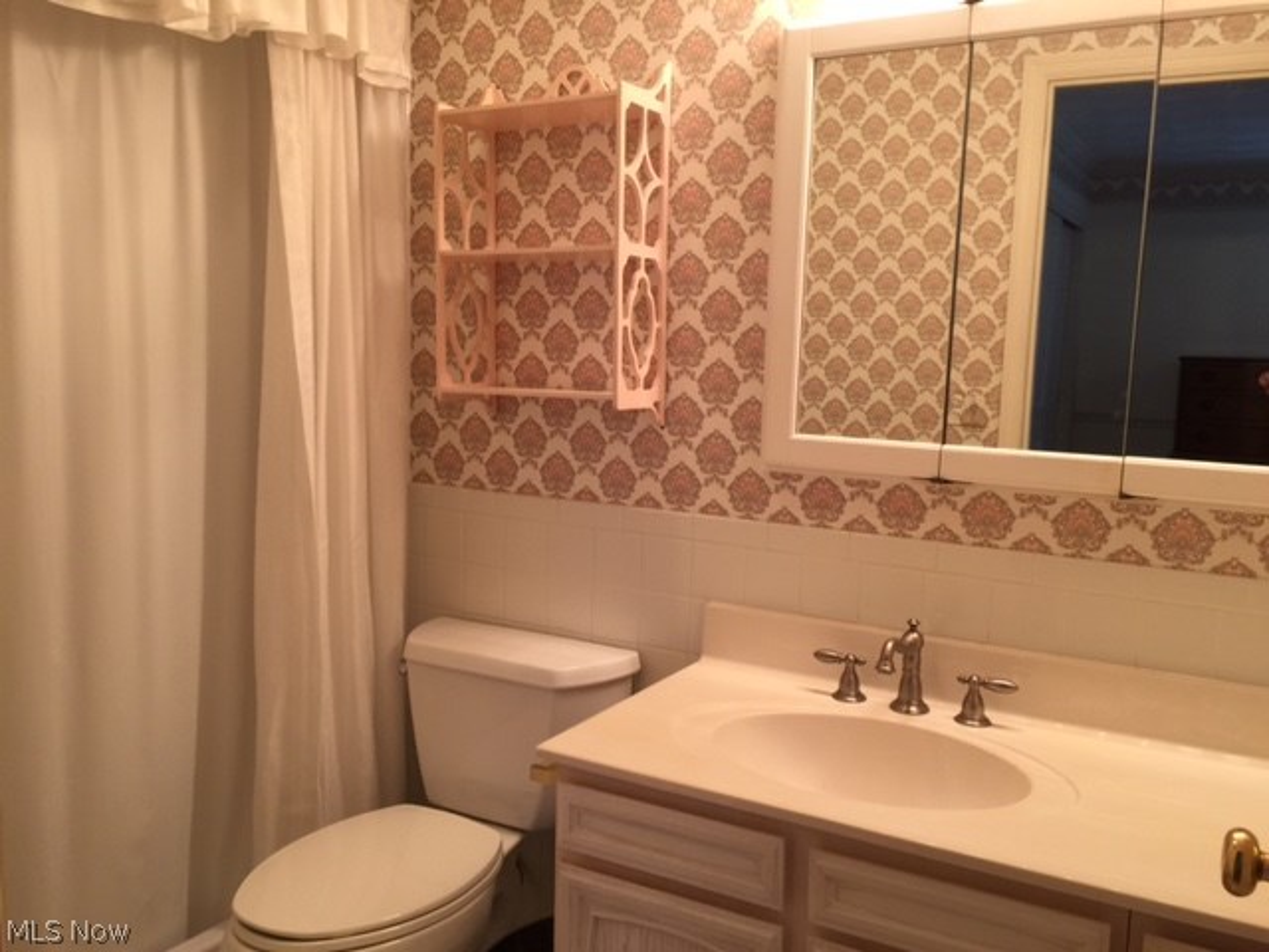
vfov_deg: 48.2
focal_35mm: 29
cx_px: 634
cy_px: 476
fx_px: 1063
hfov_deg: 61.7
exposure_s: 1/15
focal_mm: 4.15
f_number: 2.2
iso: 32
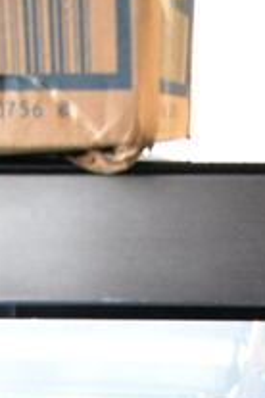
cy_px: 855
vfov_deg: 13.9
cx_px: 171
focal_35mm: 119
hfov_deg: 11.5
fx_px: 1314
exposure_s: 1/125
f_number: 5.6
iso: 6400
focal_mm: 18
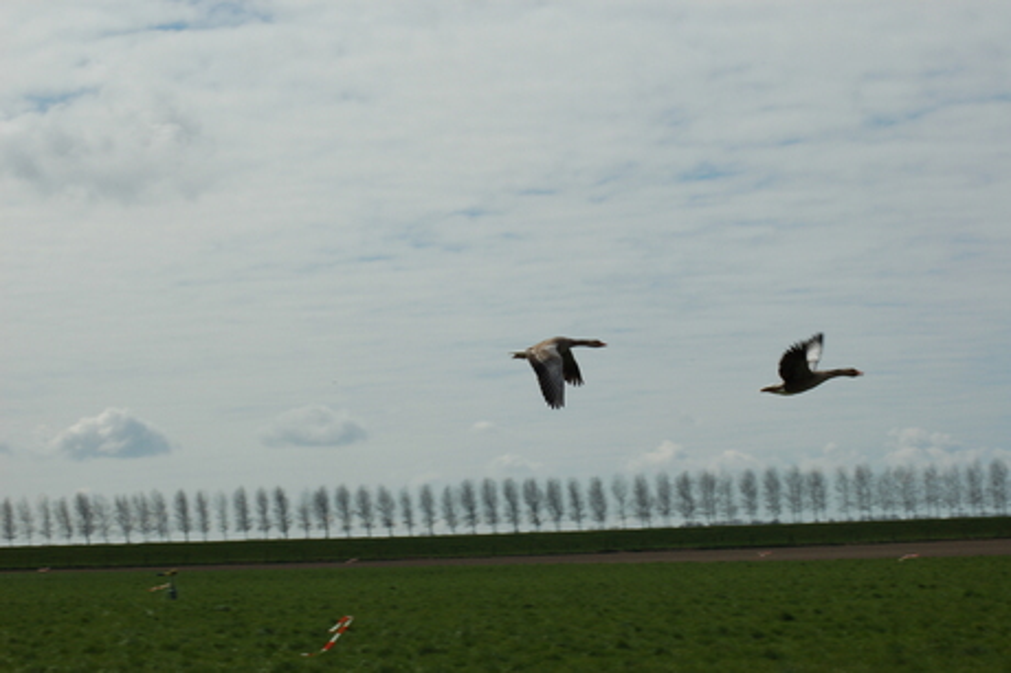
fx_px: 2947
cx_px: 506
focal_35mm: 105
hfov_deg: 19.5
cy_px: 336
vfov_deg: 13.0
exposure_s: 1/160
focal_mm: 70
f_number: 20
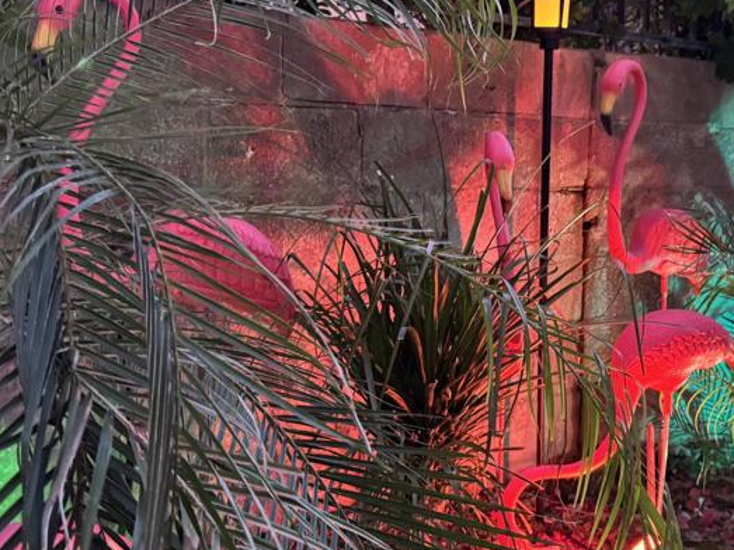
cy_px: 276
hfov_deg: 40.2
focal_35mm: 47
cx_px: 459
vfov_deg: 30.9
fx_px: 996
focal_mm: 6.76
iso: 1000
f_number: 1.78
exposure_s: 1/40
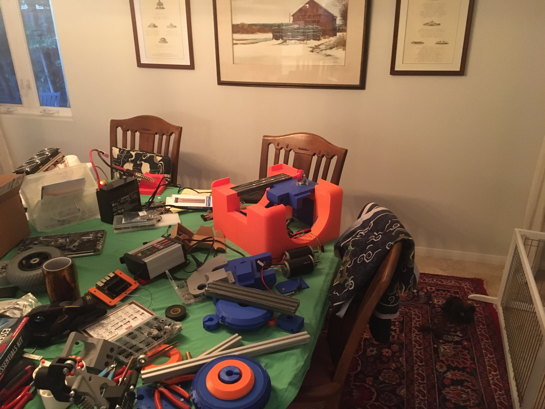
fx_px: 457
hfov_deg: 61.7
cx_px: 272
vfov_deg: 48.2
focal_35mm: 29
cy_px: 204
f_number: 2.2
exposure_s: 1/15
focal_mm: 4.15
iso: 320
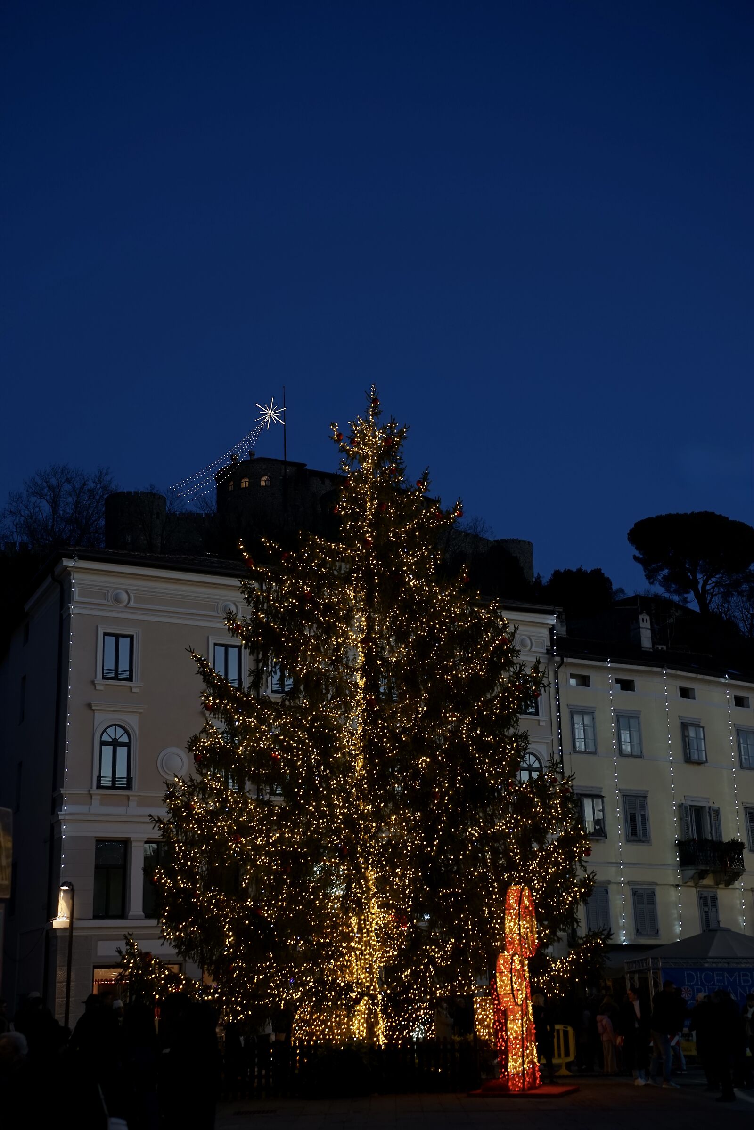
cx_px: 377
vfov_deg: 41.1
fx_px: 1508
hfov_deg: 28.1
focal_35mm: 48
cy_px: 565
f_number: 4
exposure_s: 1/60
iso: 500
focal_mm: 48
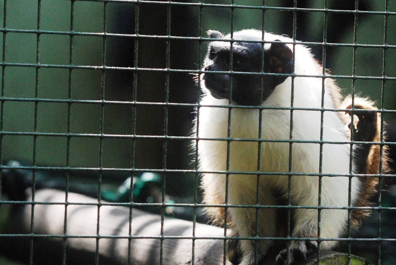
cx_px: 250
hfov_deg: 11.7
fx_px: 1938
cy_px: 149
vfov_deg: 7.8
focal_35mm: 176
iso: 1600
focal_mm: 78
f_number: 7.1
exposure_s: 1/800
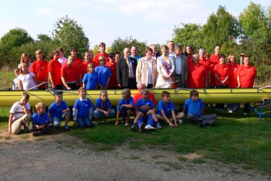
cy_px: 90
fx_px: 279
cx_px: 136
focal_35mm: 37
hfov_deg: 51.9
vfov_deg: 35.9
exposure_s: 1/200
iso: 100
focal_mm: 7.4
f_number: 6.3
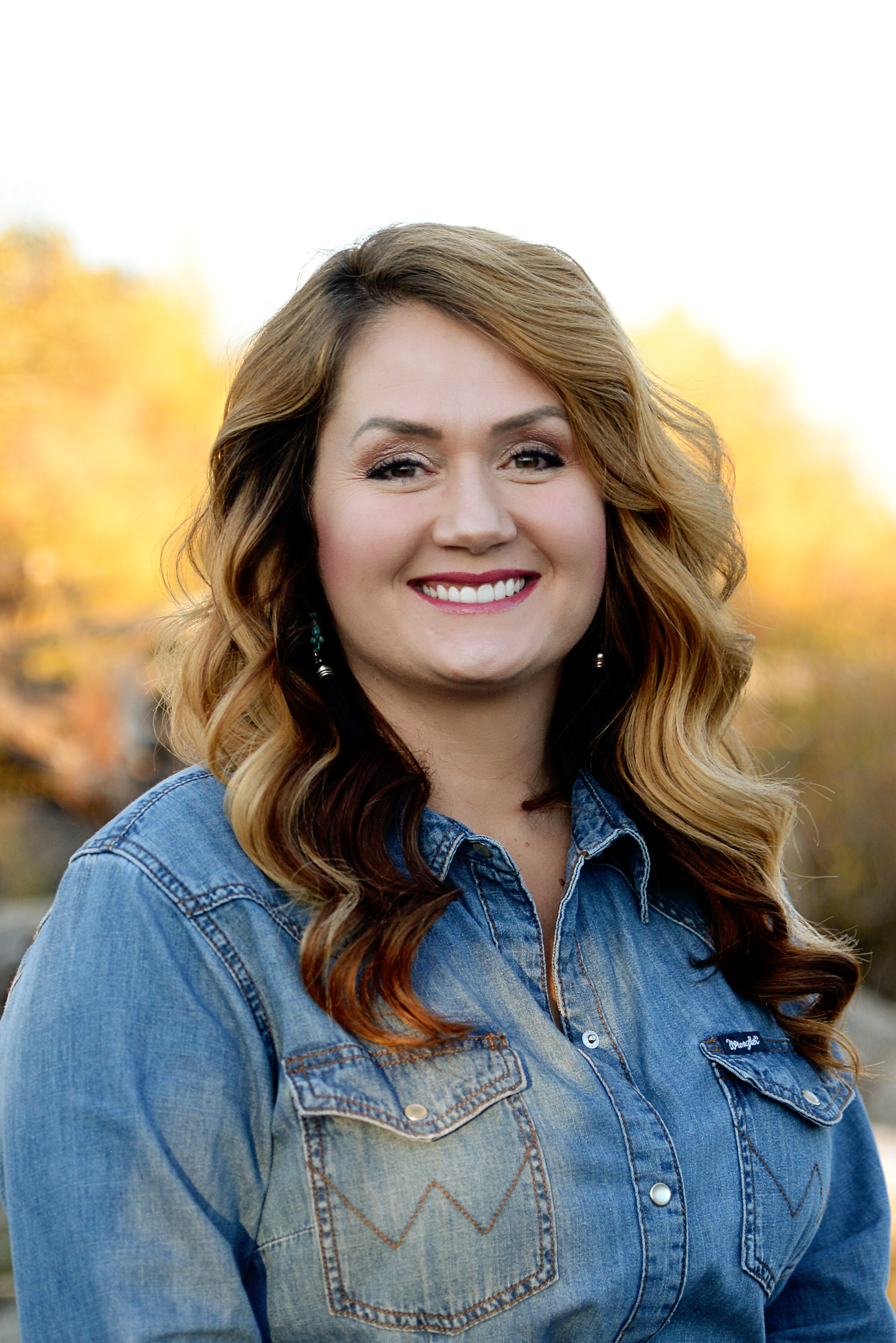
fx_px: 2424
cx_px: 448
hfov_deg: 20.9
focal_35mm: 65
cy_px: 672
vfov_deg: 30.9
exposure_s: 1/800
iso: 320
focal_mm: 65
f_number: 2.8
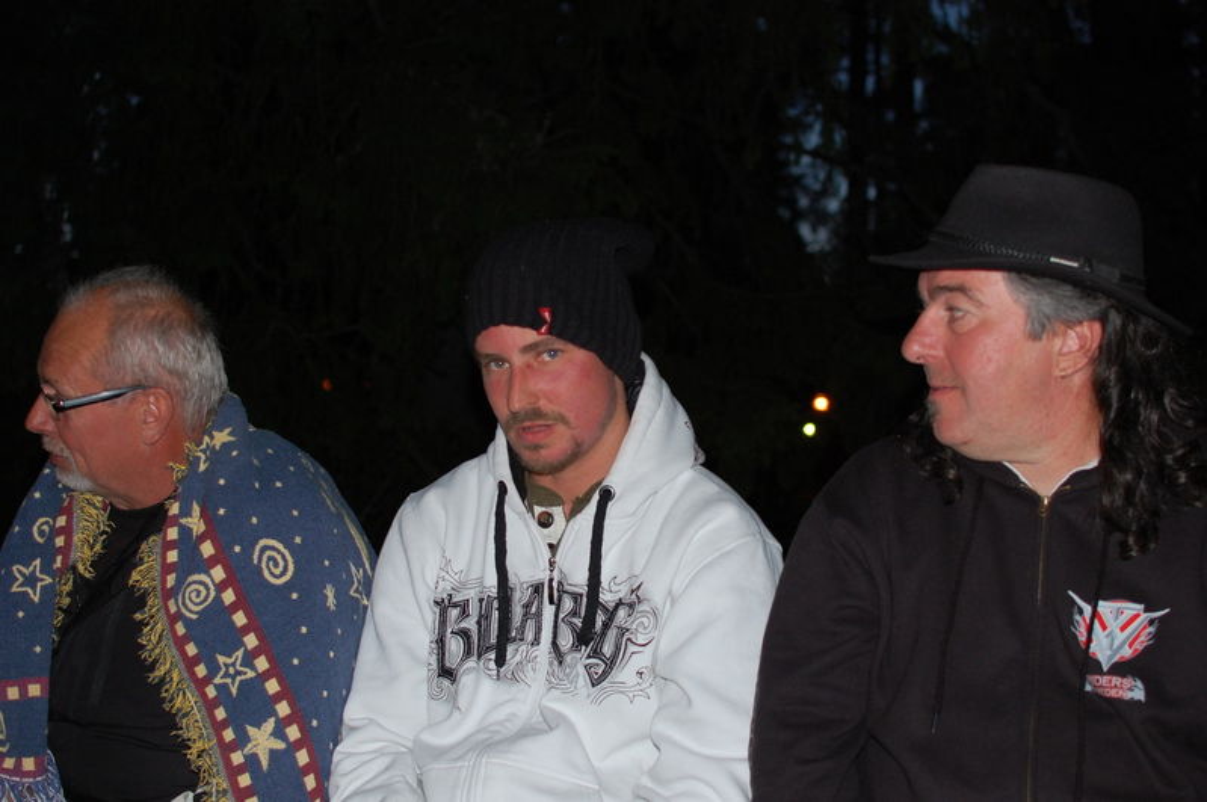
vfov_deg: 25.7
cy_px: 401
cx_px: 604
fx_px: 1758
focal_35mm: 52
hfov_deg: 37.9
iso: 400
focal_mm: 35
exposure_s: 1/60
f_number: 2.8
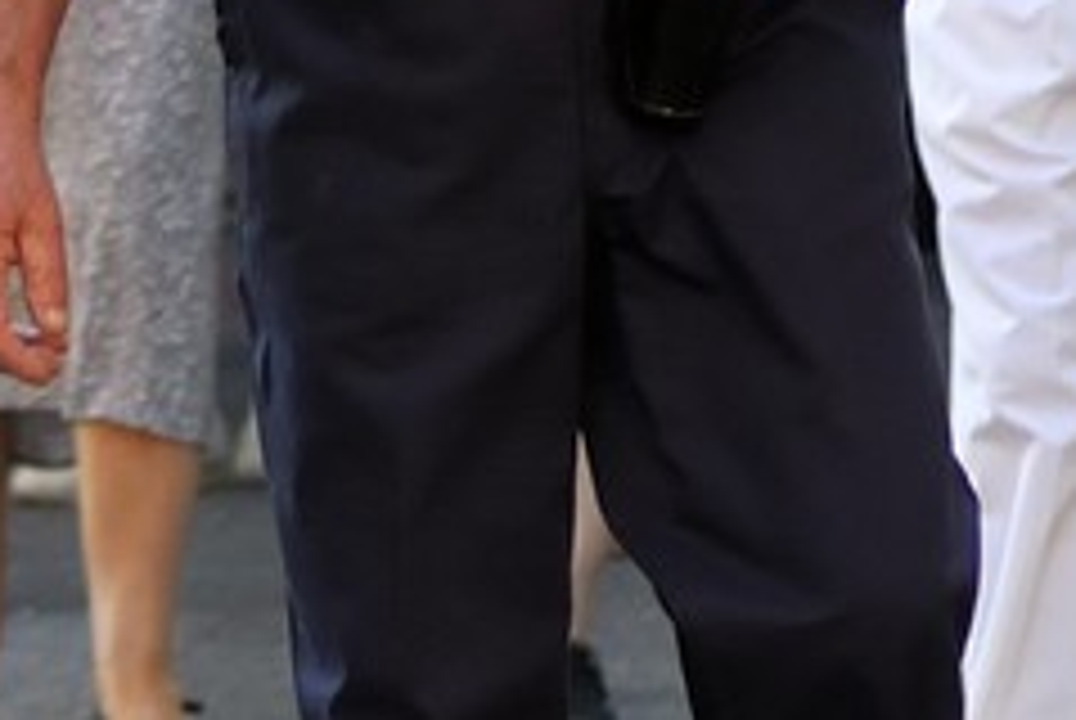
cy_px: -832
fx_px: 26992
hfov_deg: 2.3
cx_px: 3079
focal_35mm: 902
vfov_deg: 1.5
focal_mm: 90
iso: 100
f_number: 2.8
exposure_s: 1/80
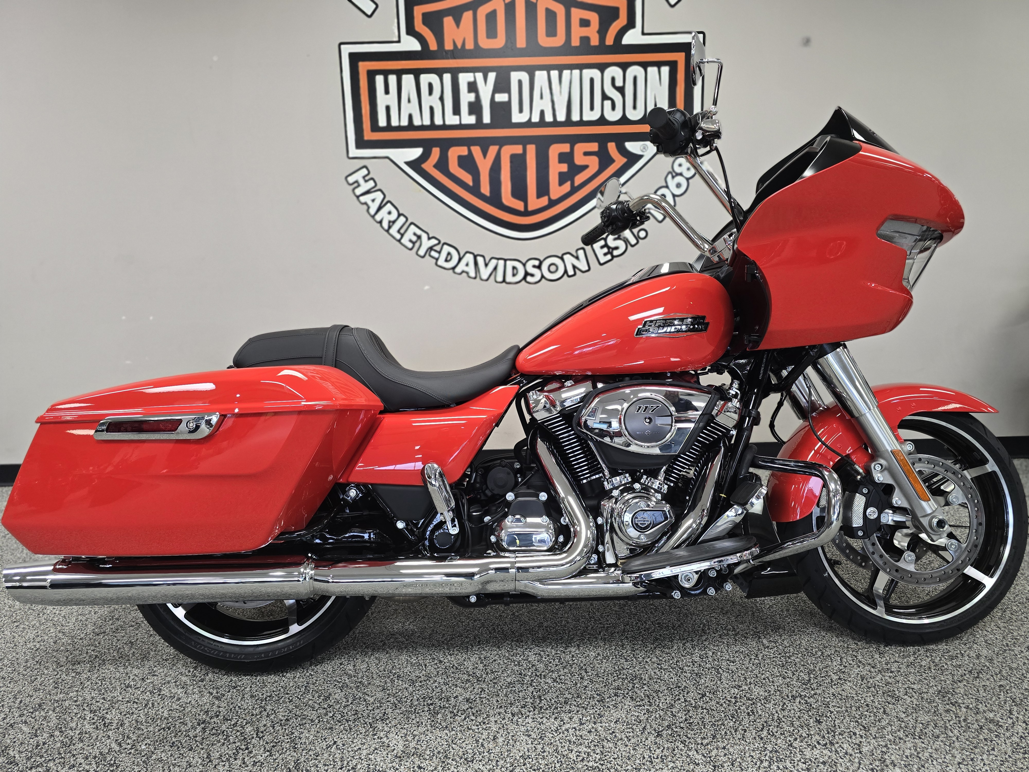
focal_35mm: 23
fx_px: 684
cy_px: 386
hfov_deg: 73.9
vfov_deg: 58.9
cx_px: 514
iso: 400
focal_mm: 6.3
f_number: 1.7
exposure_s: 1/120
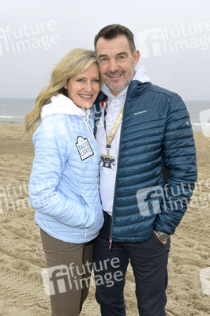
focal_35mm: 36
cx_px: 105
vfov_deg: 53.2
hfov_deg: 36.8
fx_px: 316
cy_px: 158
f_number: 9
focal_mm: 36
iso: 640
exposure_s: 1/250
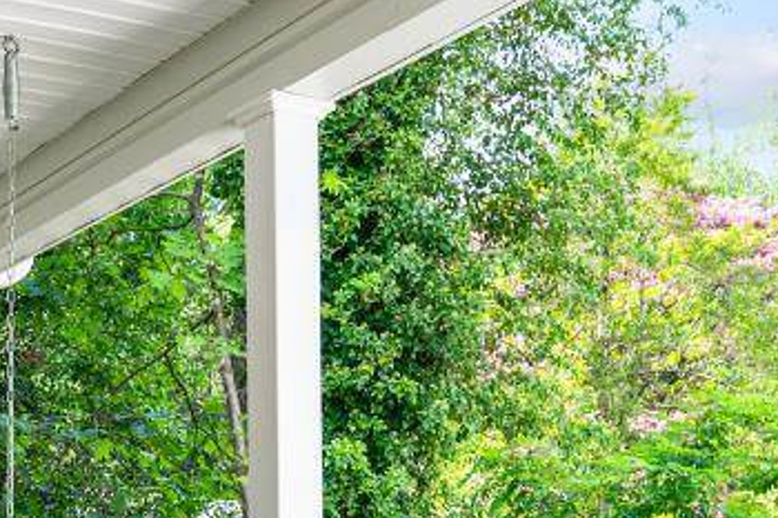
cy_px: 555
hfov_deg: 30.2
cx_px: -64
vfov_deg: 21.5
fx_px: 1296
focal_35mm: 60
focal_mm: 14
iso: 100
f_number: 4
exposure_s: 1/100
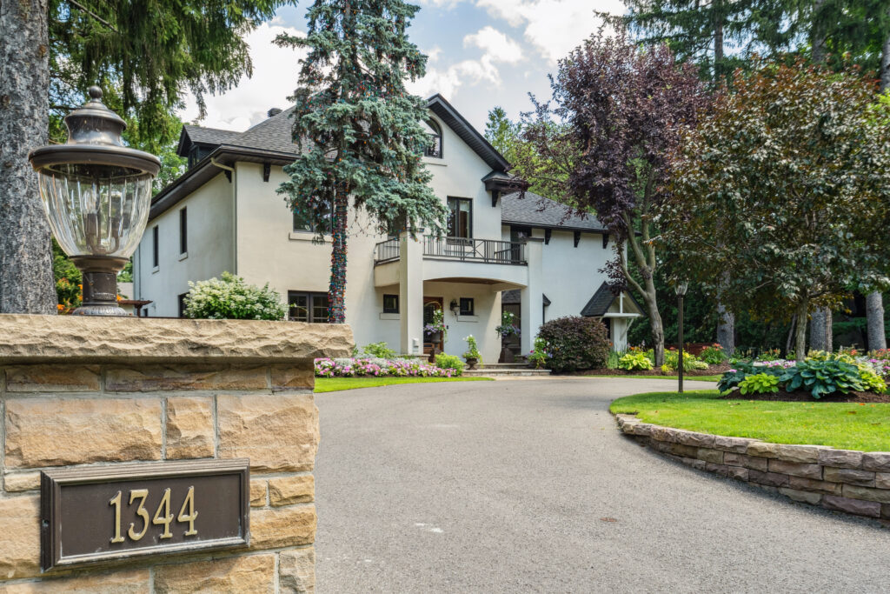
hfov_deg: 54.4
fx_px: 865
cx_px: 445
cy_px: 297
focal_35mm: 35
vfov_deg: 37.9
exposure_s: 1/125
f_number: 8
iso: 800
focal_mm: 35
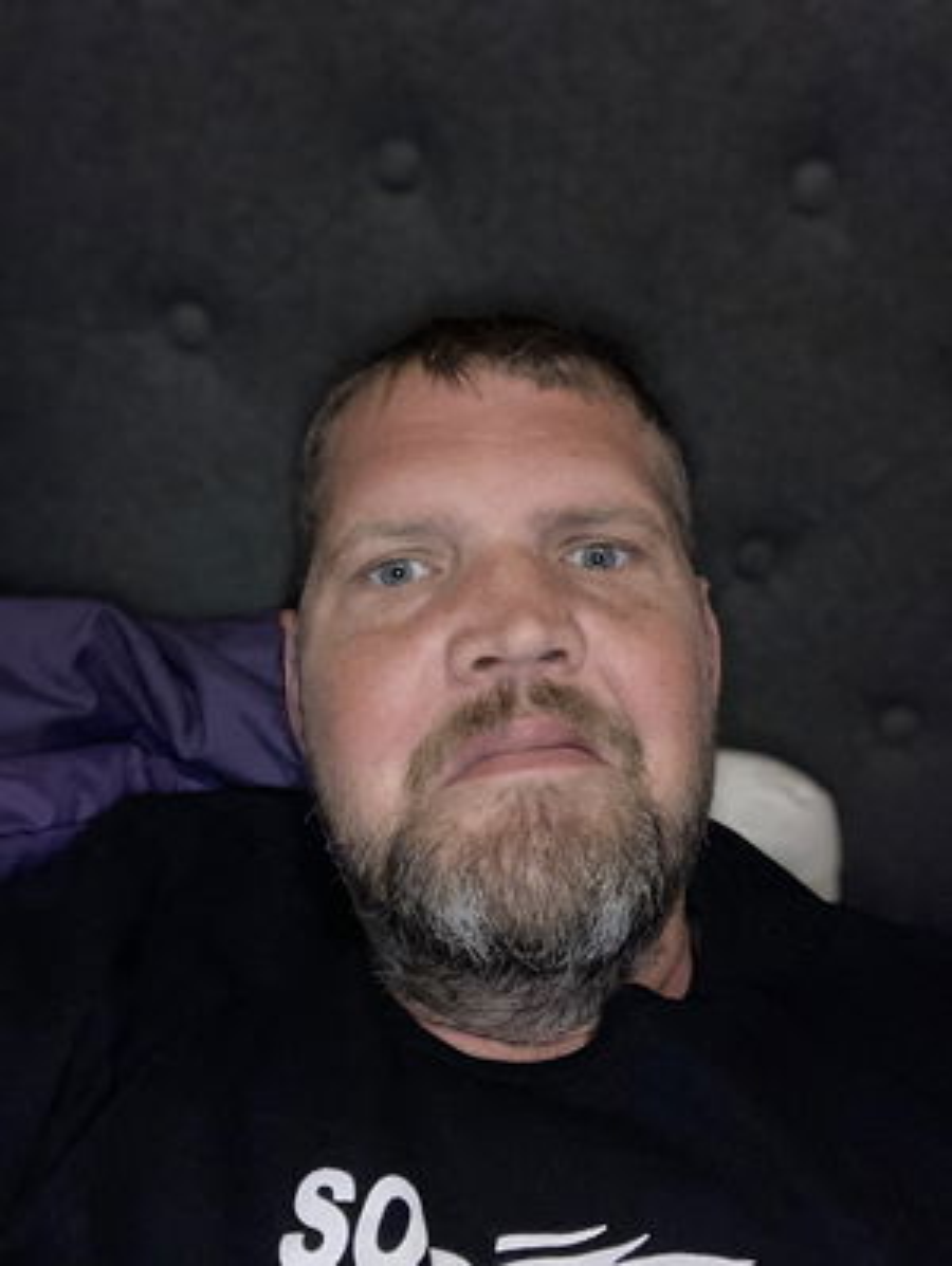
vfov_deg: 56.8
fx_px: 1172
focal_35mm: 32
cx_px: 476
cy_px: 633
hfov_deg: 44.2
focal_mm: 2.87
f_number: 2.2
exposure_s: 1/16
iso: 320
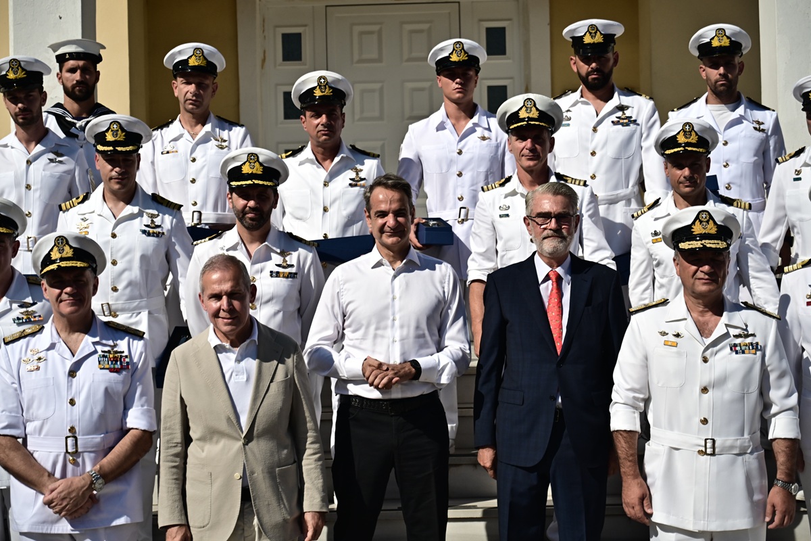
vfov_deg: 21.9
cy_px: 270
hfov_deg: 32.4
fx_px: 1397
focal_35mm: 62
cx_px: 406
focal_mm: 62
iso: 500
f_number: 4
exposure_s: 1/10000
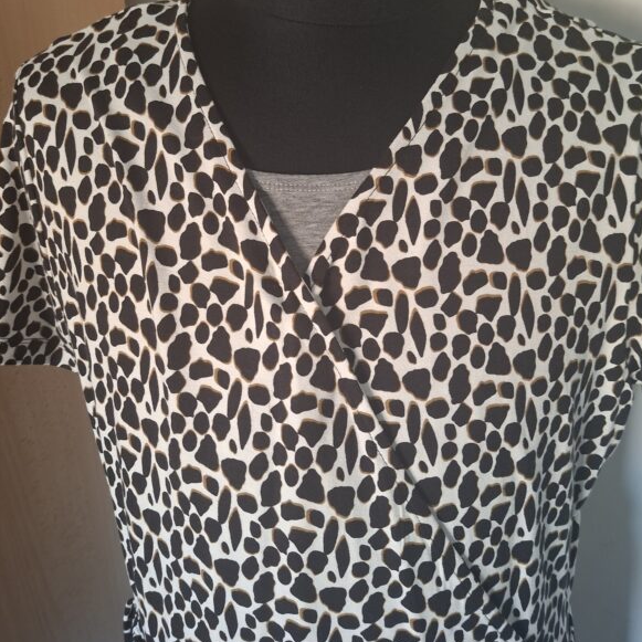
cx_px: 329
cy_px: 259
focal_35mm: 28
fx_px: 588
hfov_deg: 57.3
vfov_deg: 56.9
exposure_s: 1/30
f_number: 1.8
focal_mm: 5.54
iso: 250
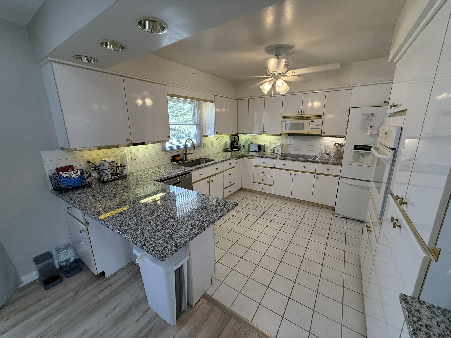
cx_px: 226
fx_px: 182
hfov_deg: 102.1
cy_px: 169
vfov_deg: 85.7
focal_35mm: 14
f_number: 2.2
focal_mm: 2.22
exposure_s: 1/120
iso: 125
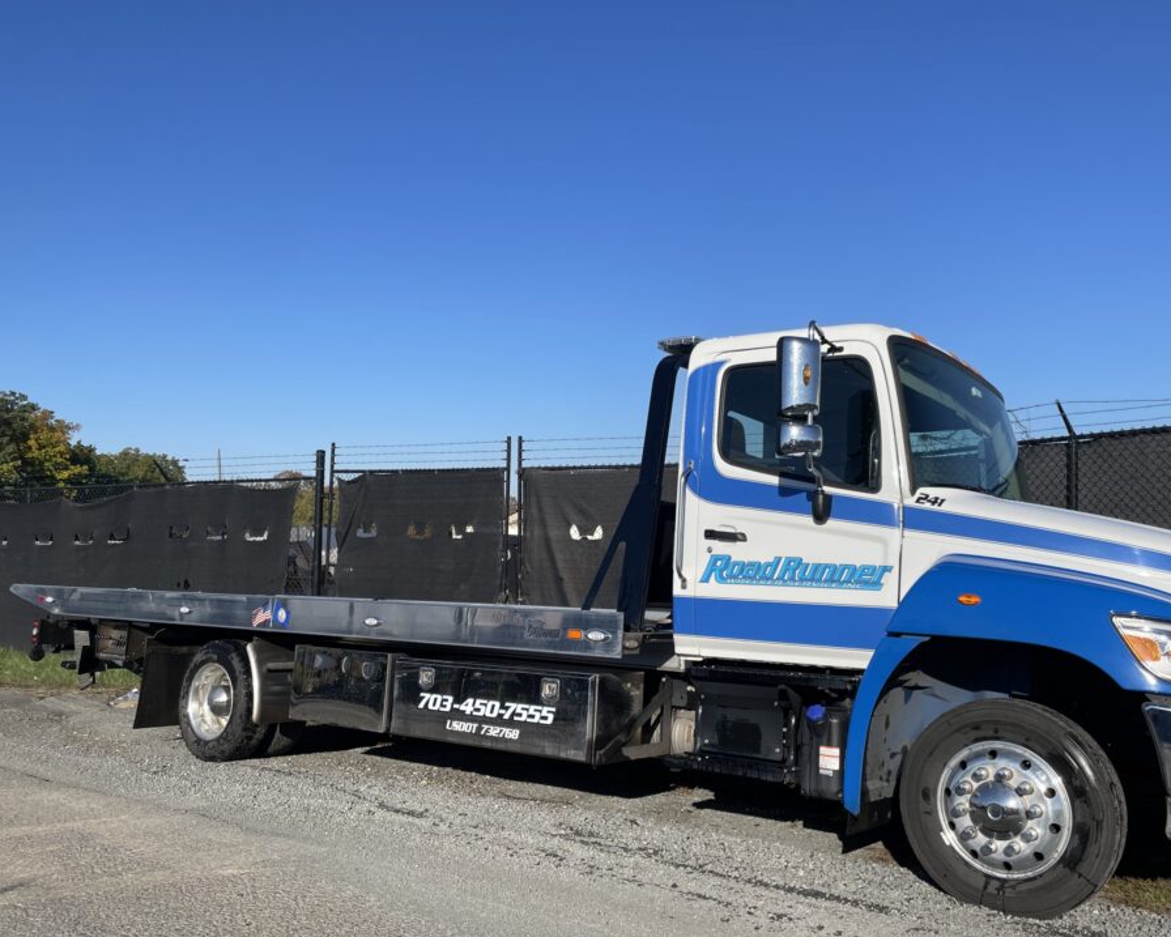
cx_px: 650
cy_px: 461
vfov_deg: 50.0
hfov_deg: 60.3
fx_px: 1005
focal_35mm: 29
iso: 32
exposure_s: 1/4132
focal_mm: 4.2
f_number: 1.6
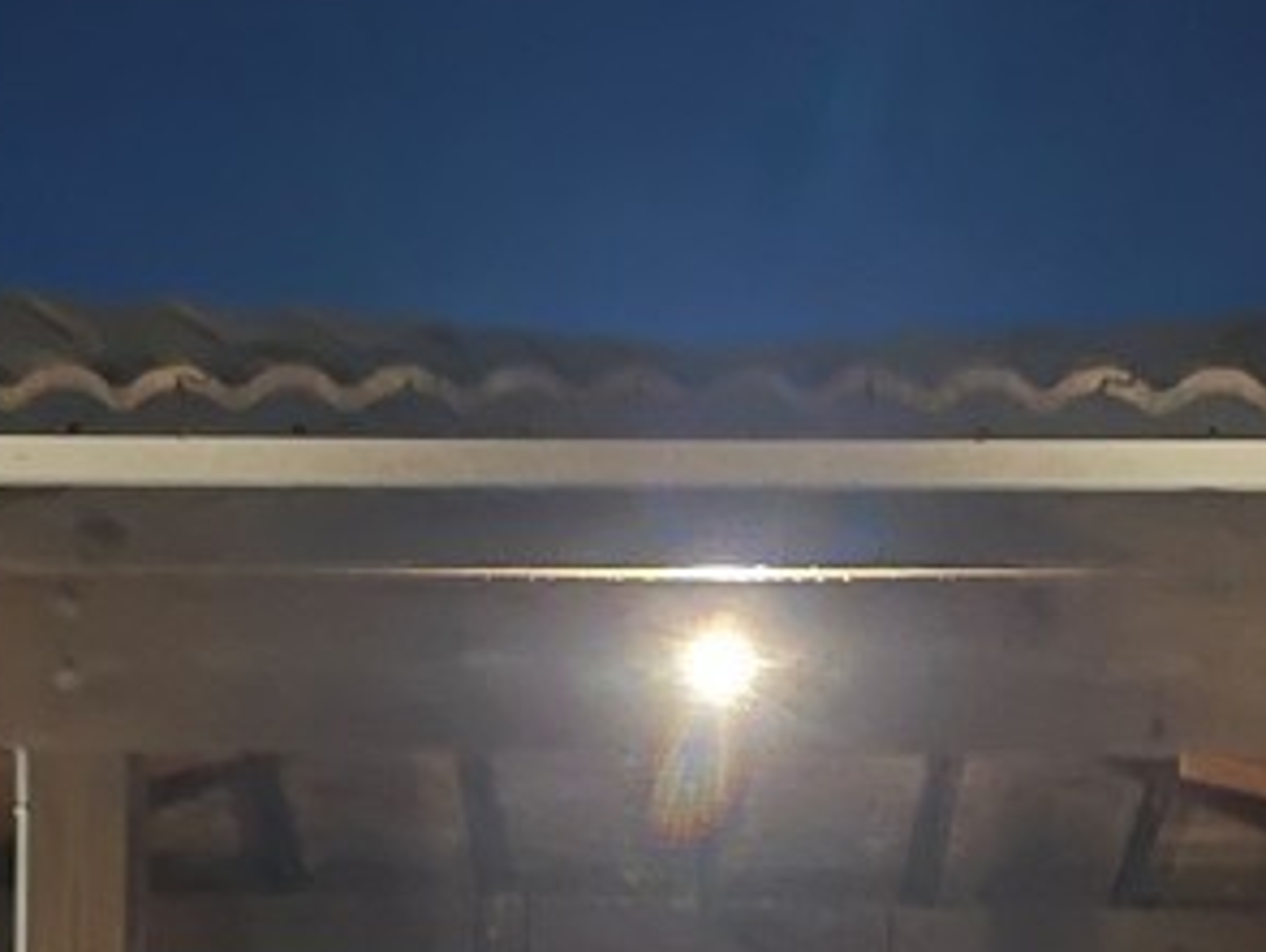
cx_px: 555
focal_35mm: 87
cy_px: 1133
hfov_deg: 22.5
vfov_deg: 16.3
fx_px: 3184
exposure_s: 1/9
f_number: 1.6
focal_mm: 5.1
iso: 800
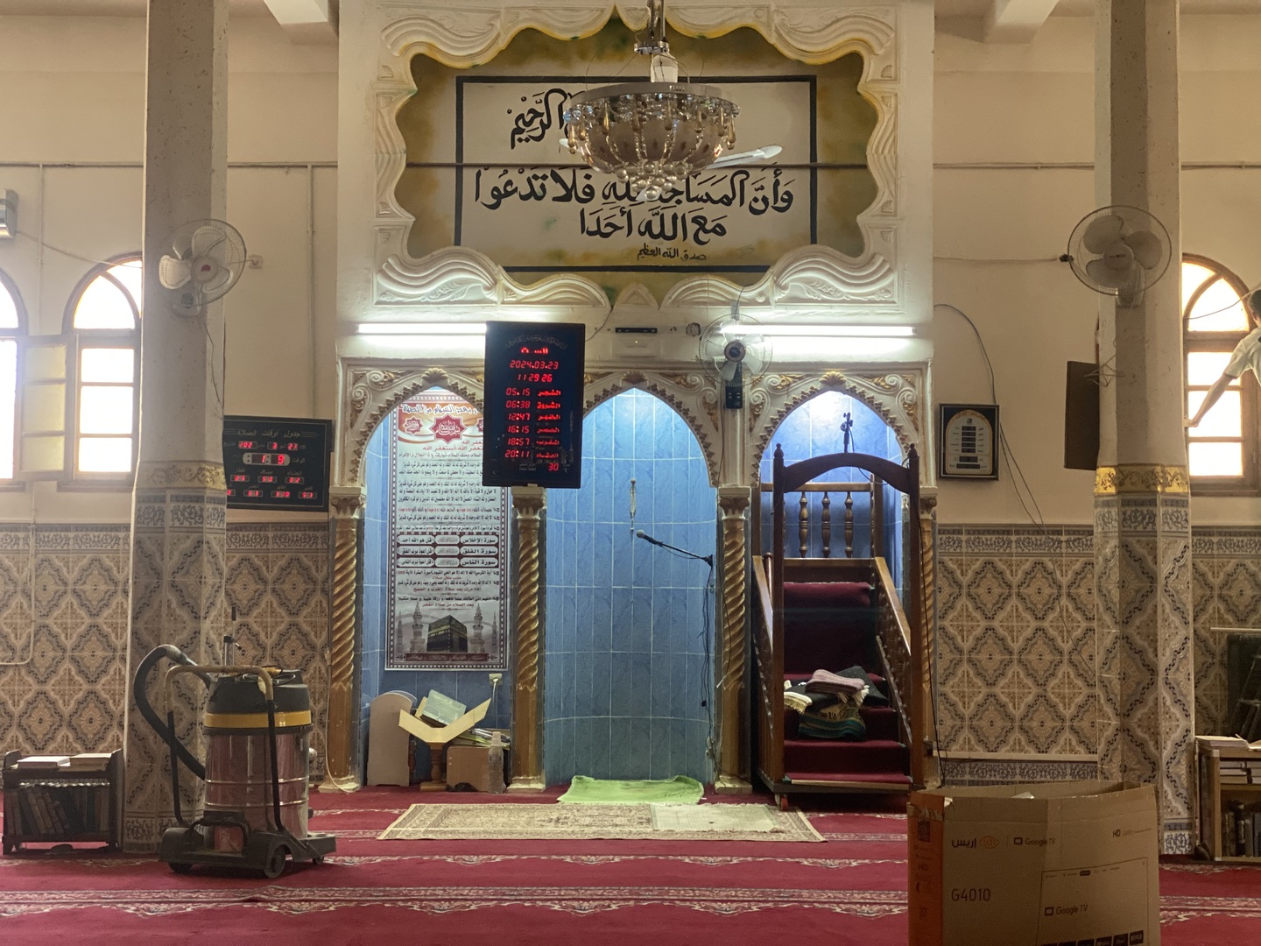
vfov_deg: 28.0
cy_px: 473
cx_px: 630
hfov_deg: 36.8
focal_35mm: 52
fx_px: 1894
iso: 250
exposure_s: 1/93
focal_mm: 6
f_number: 2
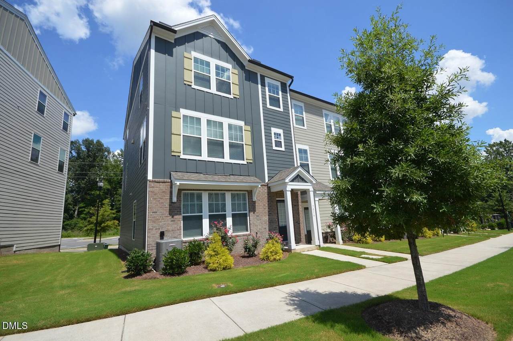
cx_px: 256
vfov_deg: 77.2
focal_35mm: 15
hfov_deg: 100.4
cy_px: 170
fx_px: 214
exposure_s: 1/250
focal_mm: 10
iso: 100
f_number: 8
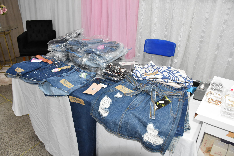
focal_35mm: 27
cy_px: 78
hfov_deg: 67.4
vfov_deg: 47.9
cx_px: 117
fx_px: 175
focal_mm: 18
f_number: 5.6
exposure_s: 1/100
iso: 2500
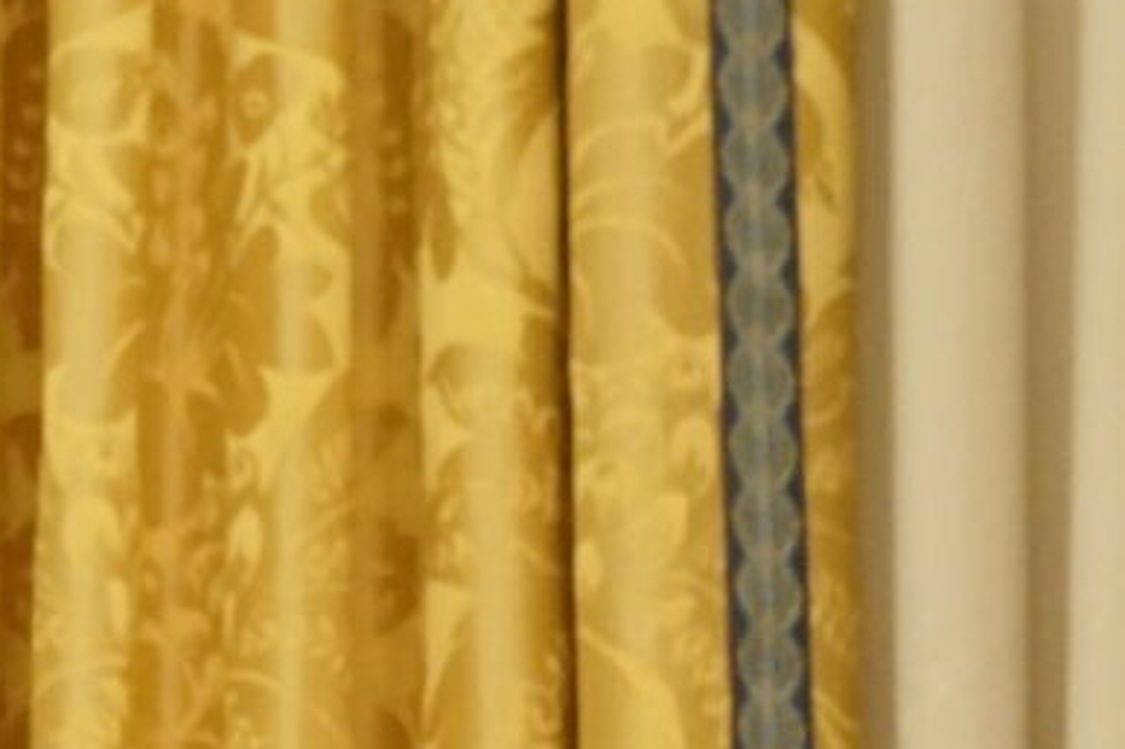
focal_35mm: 325
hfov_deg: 5.9
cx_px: -2116
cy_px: 1703
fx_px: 10151
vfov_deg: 4.2
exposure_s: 1/80
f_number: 5.6
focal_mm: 49
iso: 5000
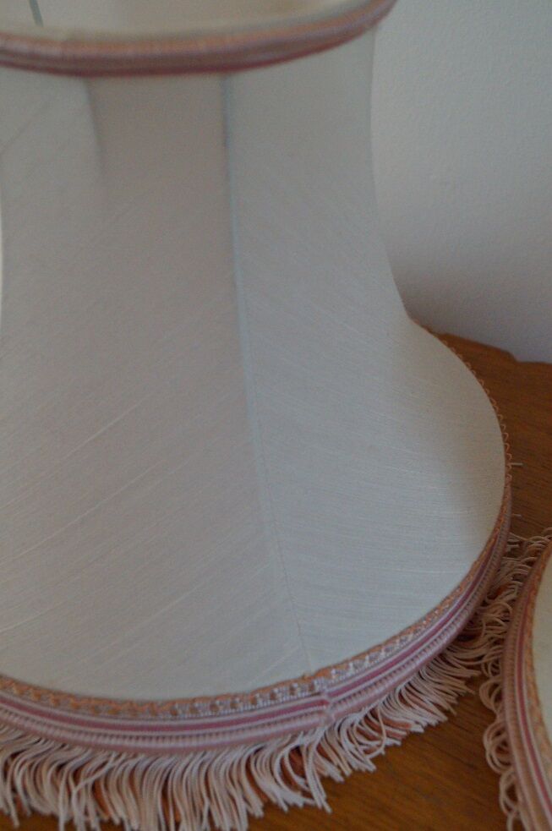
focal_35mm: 39
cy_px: 416
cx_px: 276
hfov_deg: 34.1
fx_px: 899
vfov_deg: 49.6
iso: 3200
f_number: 5.6
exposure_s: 1/60
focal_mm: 26
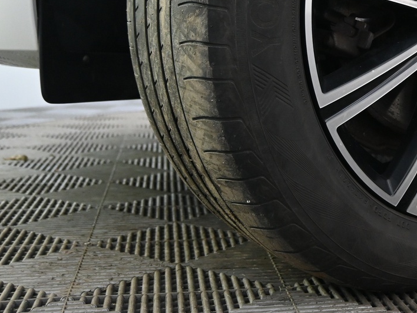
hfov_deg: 27.7
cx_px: 414
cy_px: 8
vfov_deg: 21.6
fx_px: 795
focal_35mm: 66
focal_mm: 20
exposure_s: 1/30
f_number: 3.8
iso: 1400
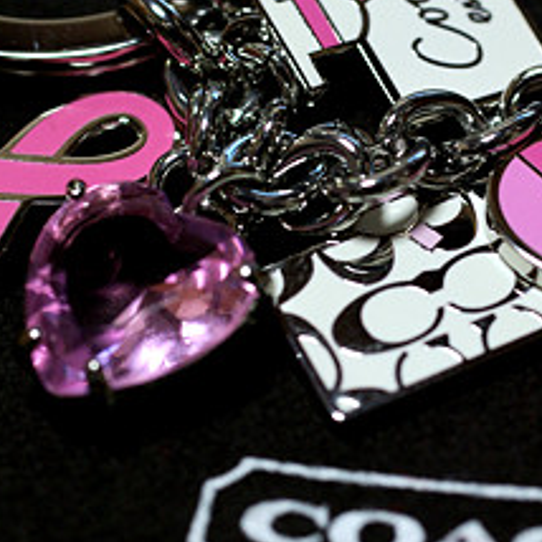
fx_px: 2374
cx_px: 390
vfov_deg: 13.0
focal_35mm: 134
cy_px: 219
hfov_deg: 13.0
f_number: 5.6
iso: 560
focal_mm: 50
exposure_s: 1/15
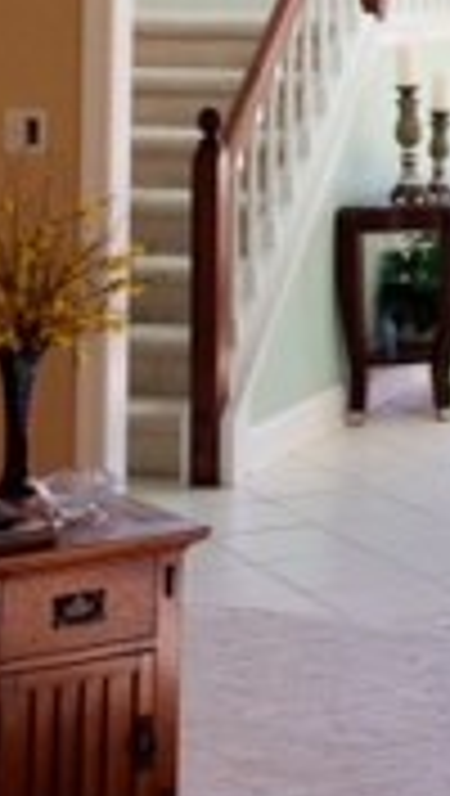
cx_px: 504
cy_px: -76
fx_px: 2495
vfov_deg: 17.5
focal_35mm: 118
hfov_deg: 10.2
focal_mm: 4.12
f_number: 2.2
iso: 50
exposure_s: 1/120
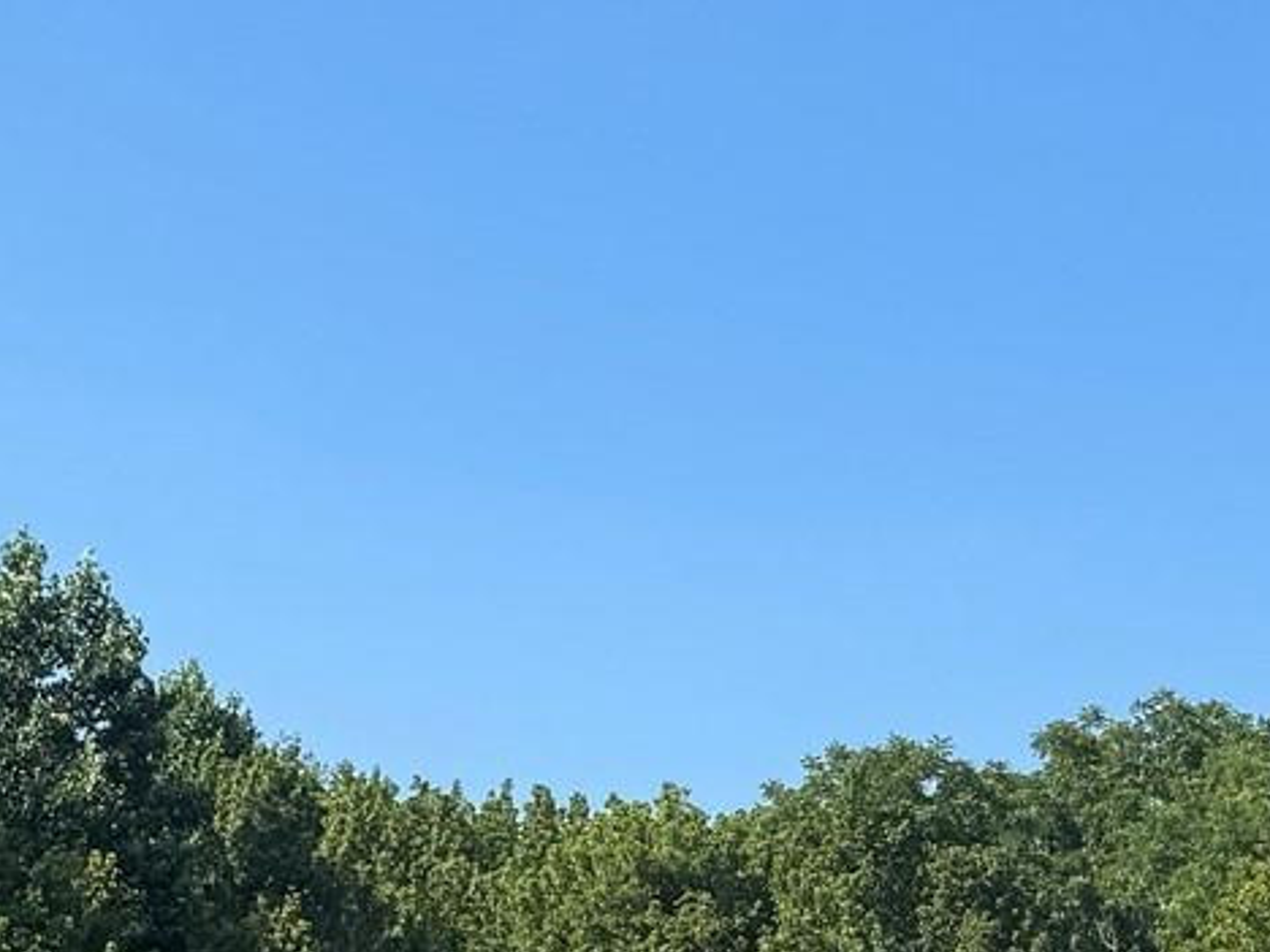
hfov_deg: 18.6
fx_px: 3852
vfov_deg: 14.0
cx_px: 996
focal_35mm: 105
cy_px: 844
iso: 80
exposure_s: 1/3247
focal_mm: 6.76
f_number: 1.78
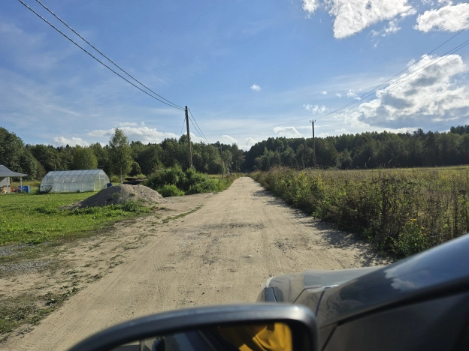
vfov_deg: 58.9
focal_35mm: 23
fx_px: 312
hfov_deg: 73.9
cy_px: 176
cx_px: 234
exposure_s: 1/1864
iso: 12
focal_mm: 6.3
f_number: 1.7
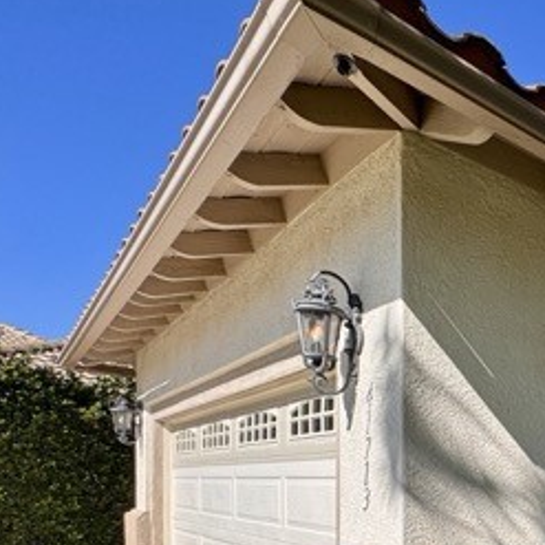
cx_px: 655
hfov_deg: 38.0
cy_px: 499
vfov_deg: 45.8
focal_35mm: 32
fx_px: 570
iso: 50
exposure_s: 1/1094
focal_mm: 2.22
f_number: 2.2
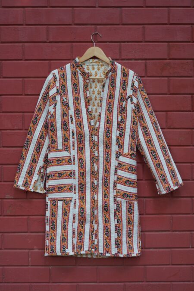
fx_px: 404
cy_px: 146
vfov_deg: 39.6
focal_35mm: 50
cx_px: 97
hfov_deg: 27.0
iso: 500
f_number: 8
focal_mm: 50
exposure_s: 1/160
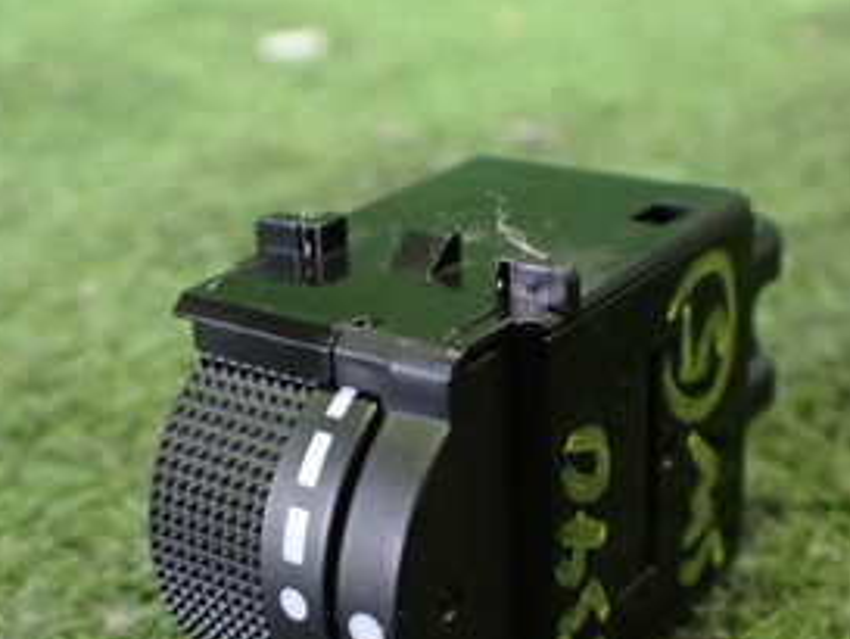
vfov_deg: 22.2
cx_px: 414
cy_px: 415
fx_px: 1621
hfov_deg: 29.4
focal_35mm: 66
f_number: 2.3
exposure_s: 1/30
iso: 1000
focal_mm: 5.4
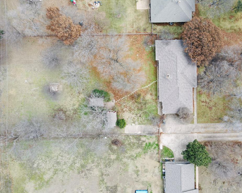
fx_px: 186
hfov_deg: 66.0
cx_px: 130
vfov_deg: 54.9
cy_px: 93
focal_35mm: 26
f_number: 2.8
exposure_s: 1/125
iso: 100
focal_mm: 4.5
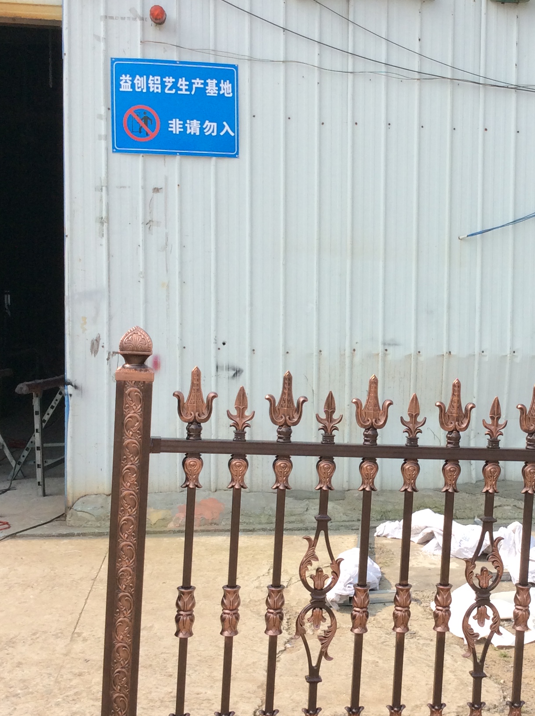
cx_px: 412
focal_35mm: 51
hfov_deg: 28.0
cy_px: 373
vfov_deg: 37.5
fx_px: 1053
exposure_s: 1/986
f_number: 2.4
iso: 32
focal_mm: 3.3
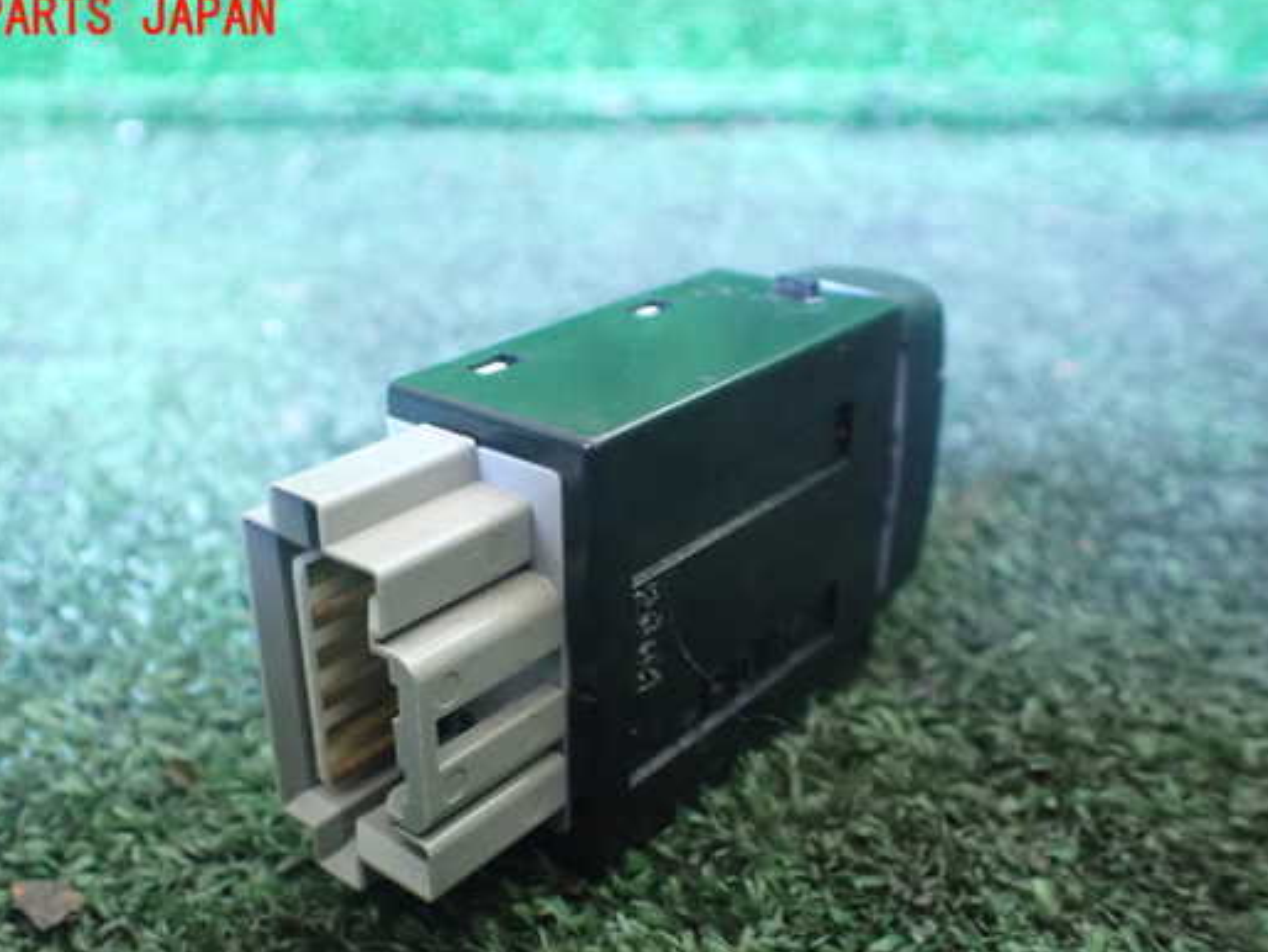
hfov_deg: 52.5
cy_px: 543
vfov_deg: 40.6
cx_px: 567
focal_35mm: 35
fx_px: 1283
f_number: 2.3
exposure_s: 1/30
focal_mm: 5.4
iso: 1250
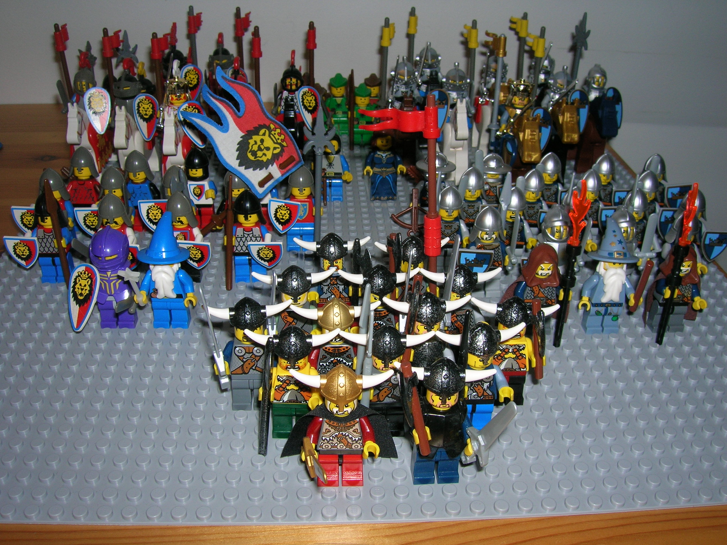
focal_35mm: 34
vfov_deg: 41.8
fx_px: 714
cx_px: 364
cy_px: 272
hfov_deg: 54.0
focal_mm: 5.7
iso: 50
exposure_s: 1/60.1
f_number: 4.9
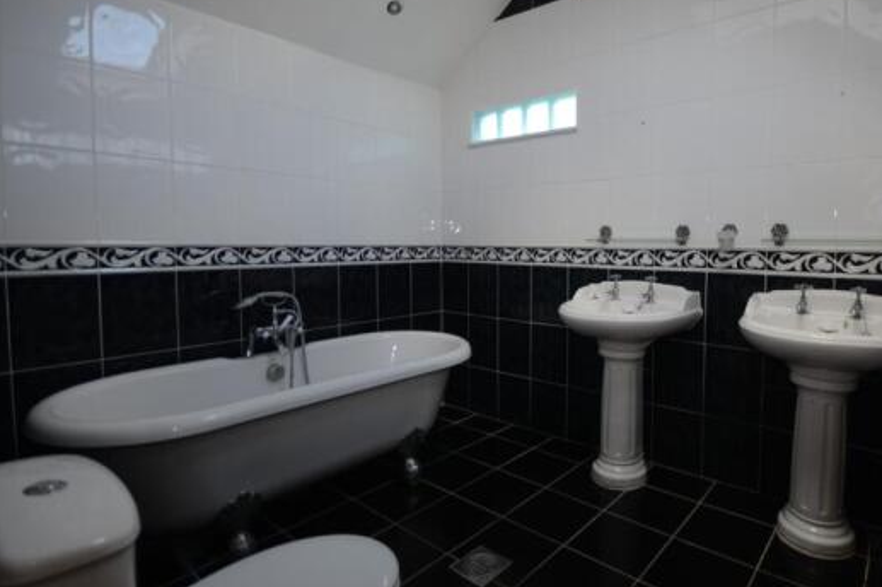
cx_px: 527
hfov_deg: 85.9
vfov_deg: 64.3
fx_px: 465
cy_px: 263
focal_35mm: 19
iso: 100
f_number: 4
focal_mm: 10
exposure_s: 1/30
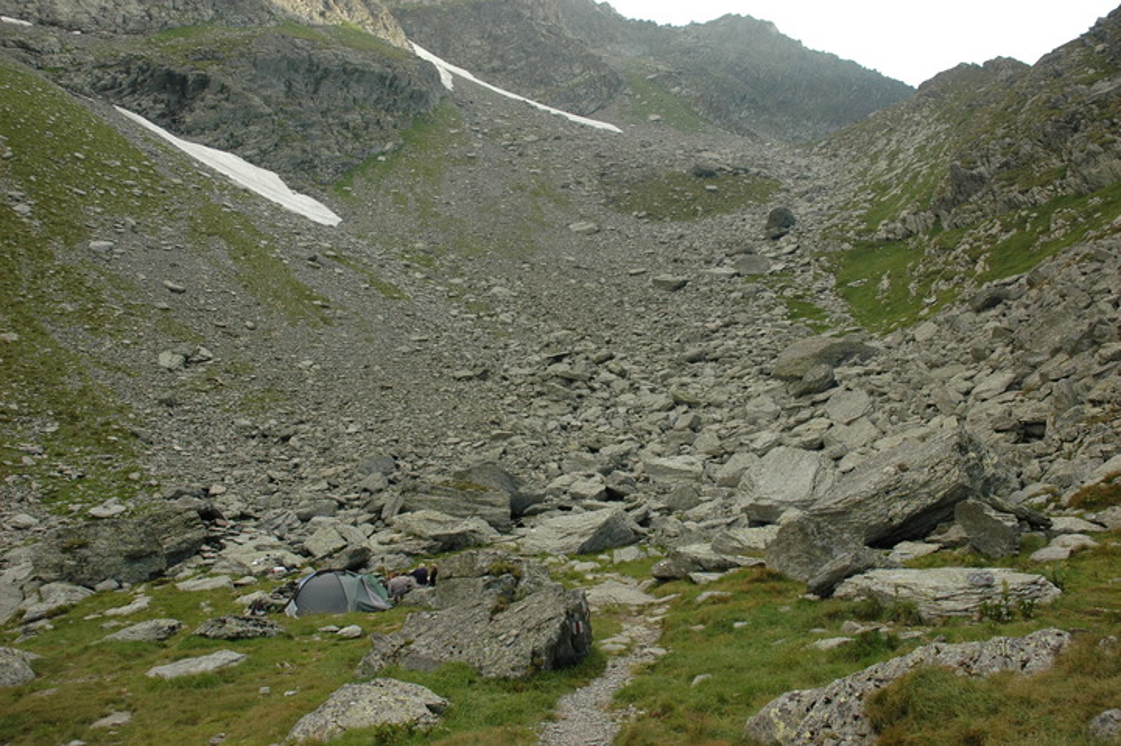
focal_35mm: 27
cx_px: 560
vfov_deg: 47.9
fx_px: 840
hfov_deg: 67.4
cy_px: 373
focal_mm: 18
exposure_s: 1/160
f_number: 6.3
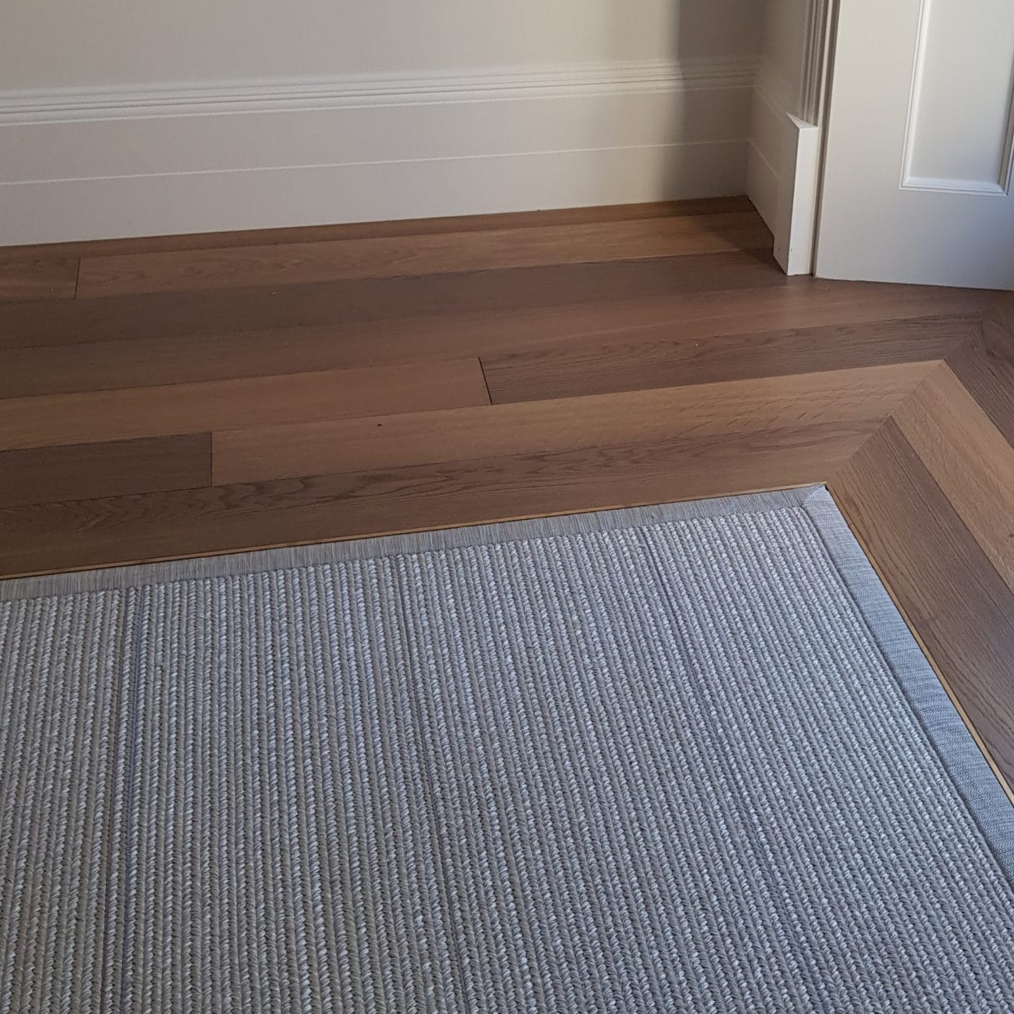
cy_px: 408
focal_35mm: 47
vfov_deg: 35.9
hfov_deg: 35.7
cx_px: 675
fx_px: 1558
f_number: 1.7
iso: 80
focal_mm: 4.3
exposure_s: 1/100
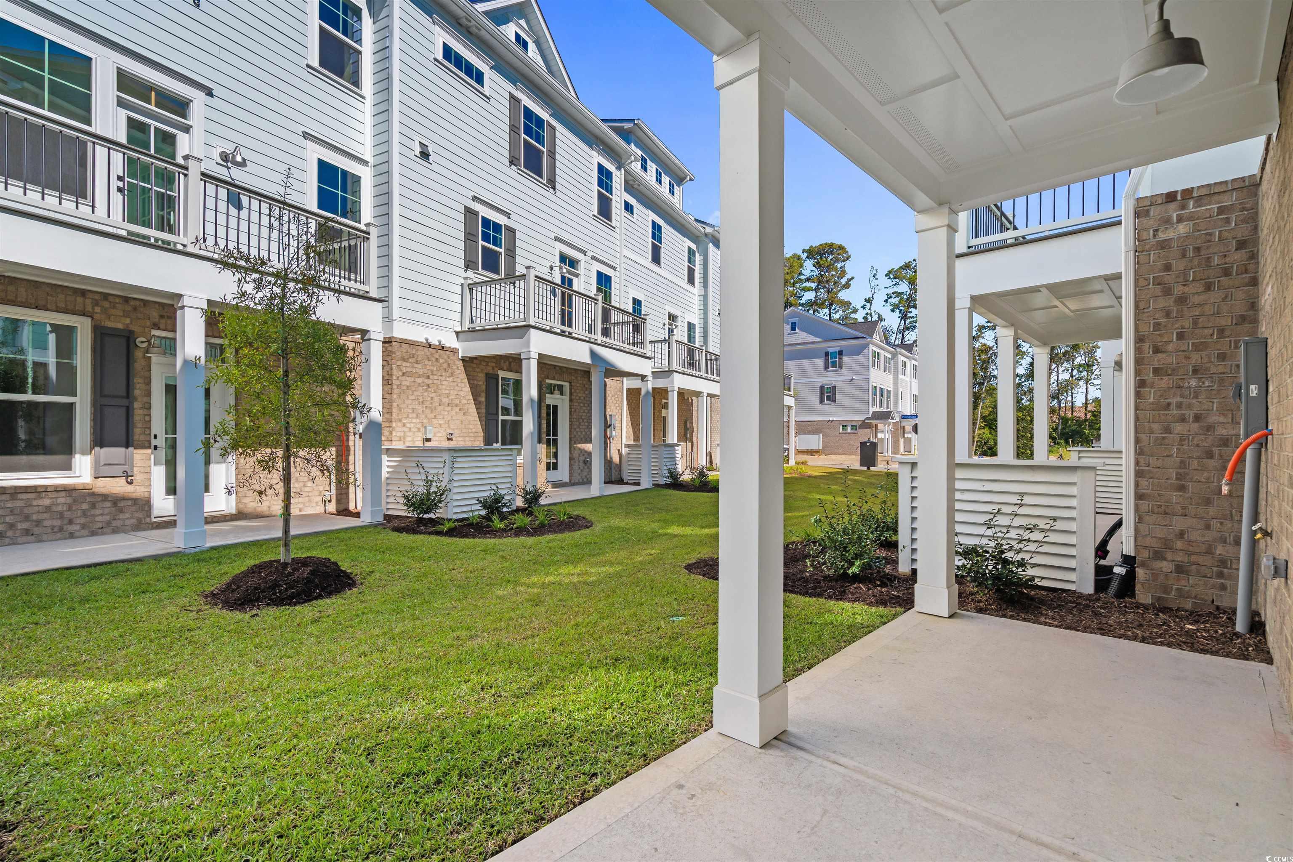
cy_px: 431
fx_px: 575
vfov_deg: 73.7
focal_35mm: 16
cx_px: 646
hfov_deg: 96.7
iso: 320
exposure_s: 1/250
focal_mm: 16
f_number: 8
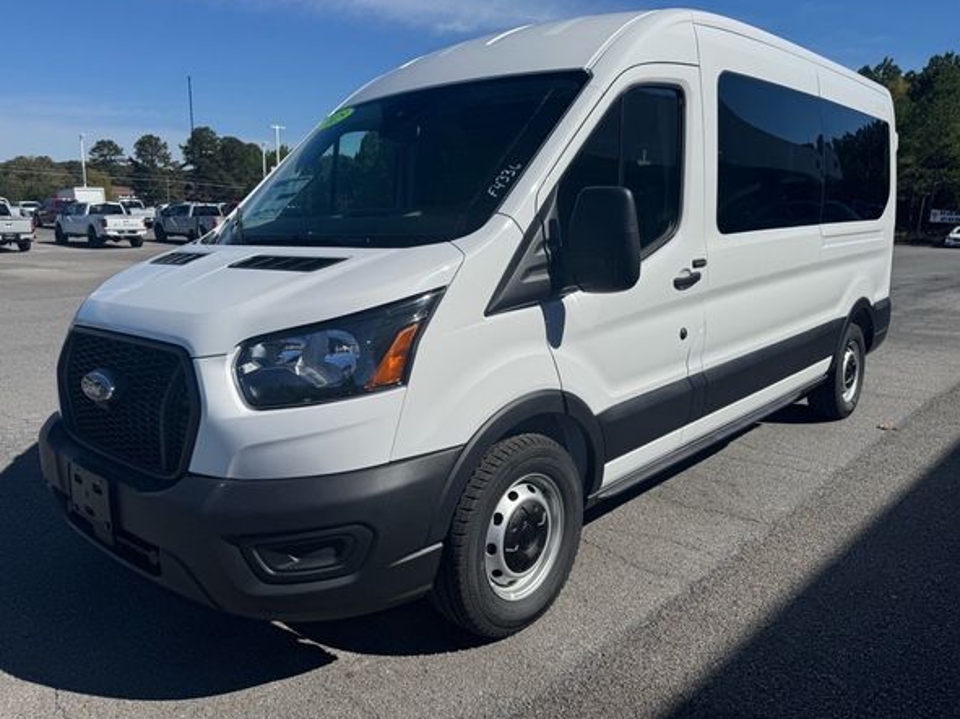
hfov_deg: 67.3
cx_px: 494
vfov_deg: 53.0
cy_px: 351
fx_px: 721
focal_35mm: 26
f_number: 1.78
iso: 80
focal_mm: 6.76
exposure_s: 1/10417
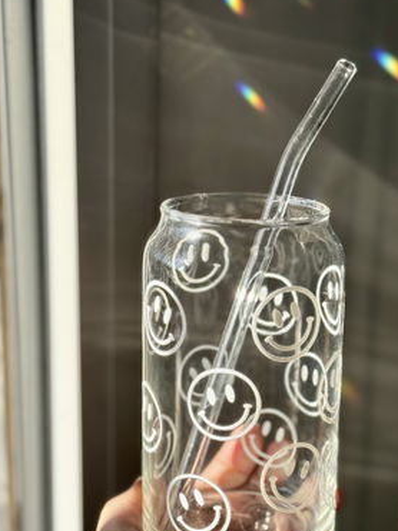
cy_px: 338
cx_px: 220
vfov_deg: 28.1
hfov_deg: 21.3
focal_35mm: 69
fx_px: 1058
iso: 100
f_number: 1.78
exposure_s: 1/1931
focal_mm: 6.76
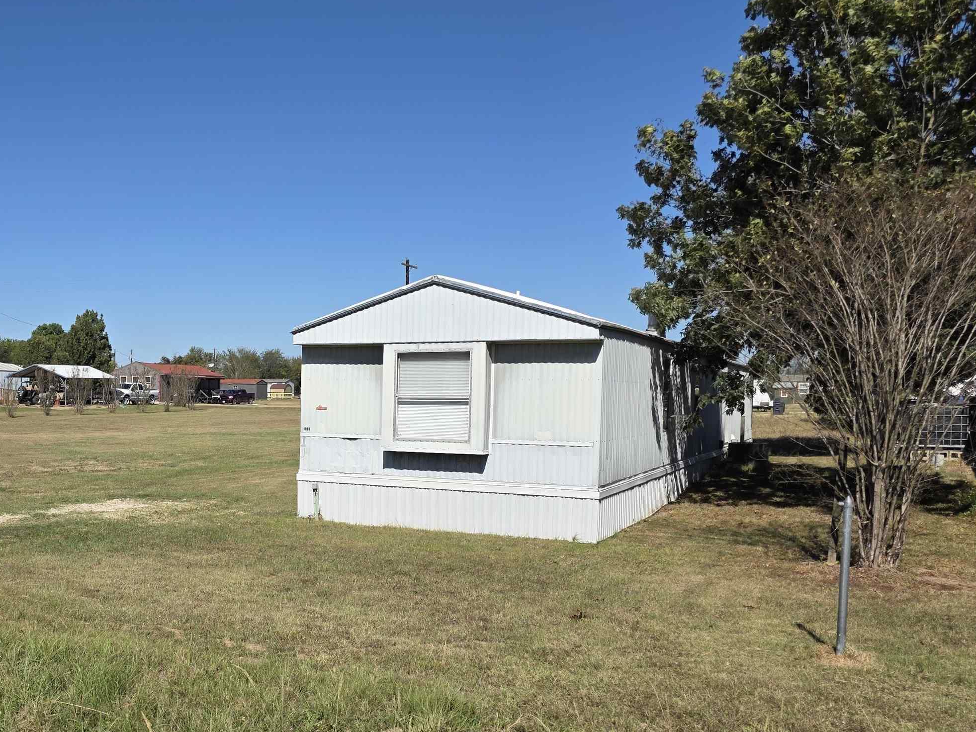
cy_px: 456
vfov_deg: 39.4
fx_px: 1015
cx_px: 235
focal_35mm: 36
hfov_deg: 49.2
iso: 80
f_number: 1.7
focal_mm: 6.3
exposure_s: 1/7944
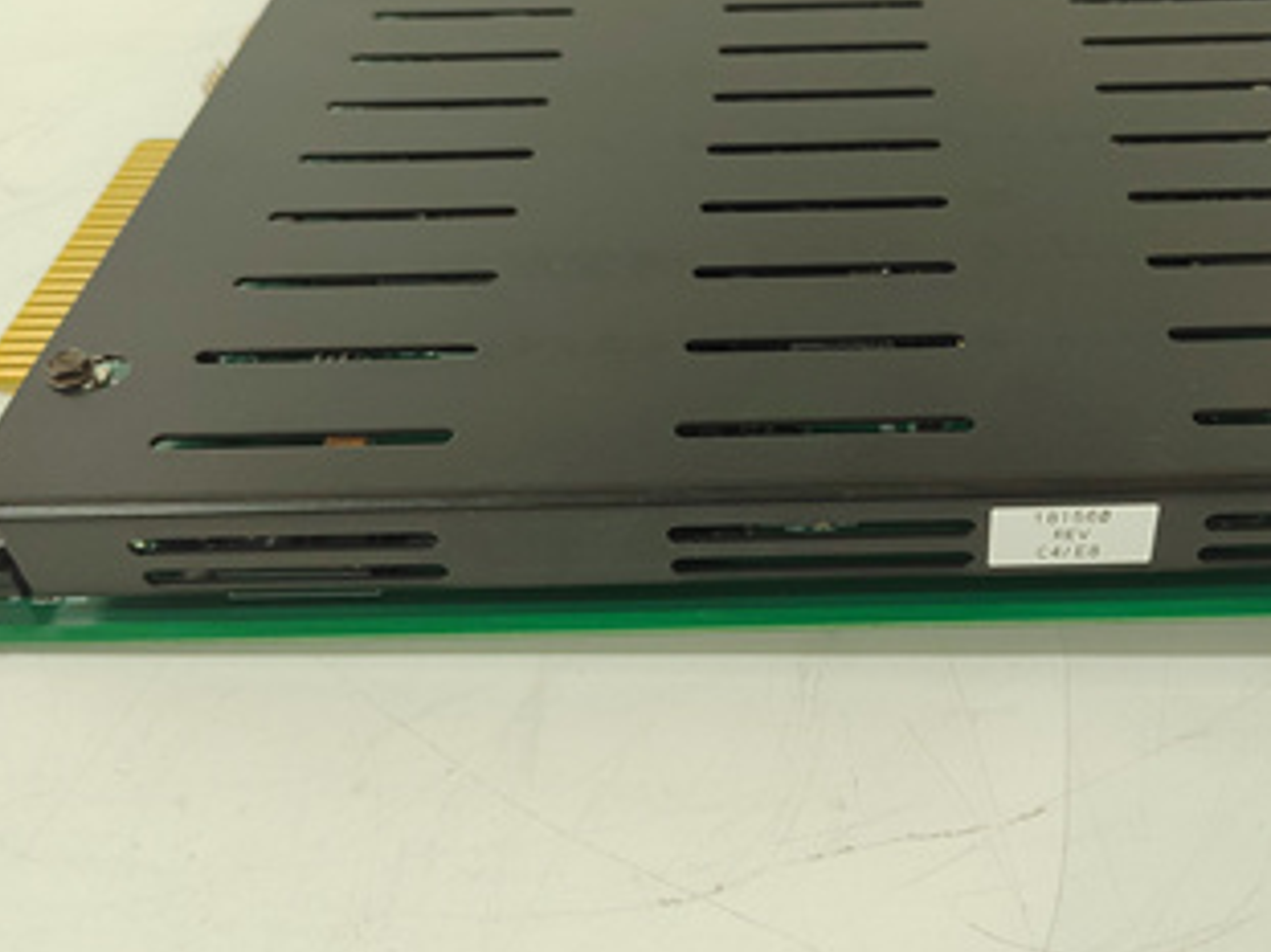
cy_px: 415
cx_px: 842
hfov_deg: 49.3
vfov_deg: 38.6
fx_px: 1358
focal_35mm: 37
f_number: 1.9
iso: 1597
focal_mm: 5.52
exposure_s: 1/50
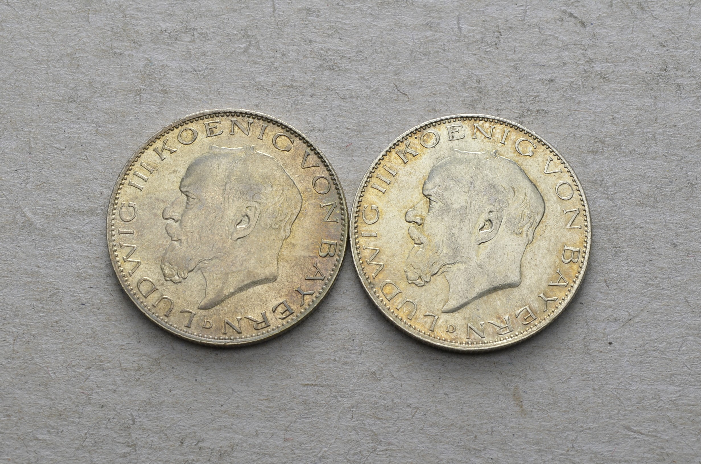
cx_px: 350
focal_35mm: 82
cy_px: 232
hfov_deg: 24.7
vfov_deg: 16.5
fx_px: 1603
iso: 400
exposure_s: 1/250
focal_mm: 55
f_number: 14
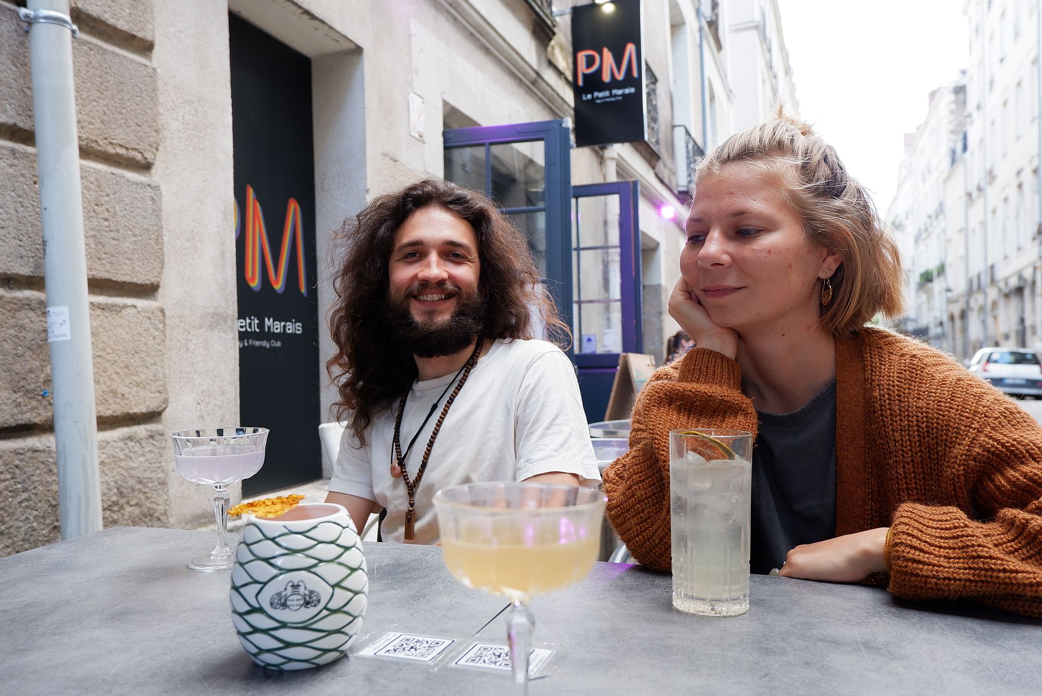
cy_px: 348
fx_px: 840
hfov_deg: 63.6
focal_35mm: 29
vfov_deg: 45.0
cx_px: 521
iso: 400
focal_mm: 19.2
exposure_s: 1/75
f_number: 4
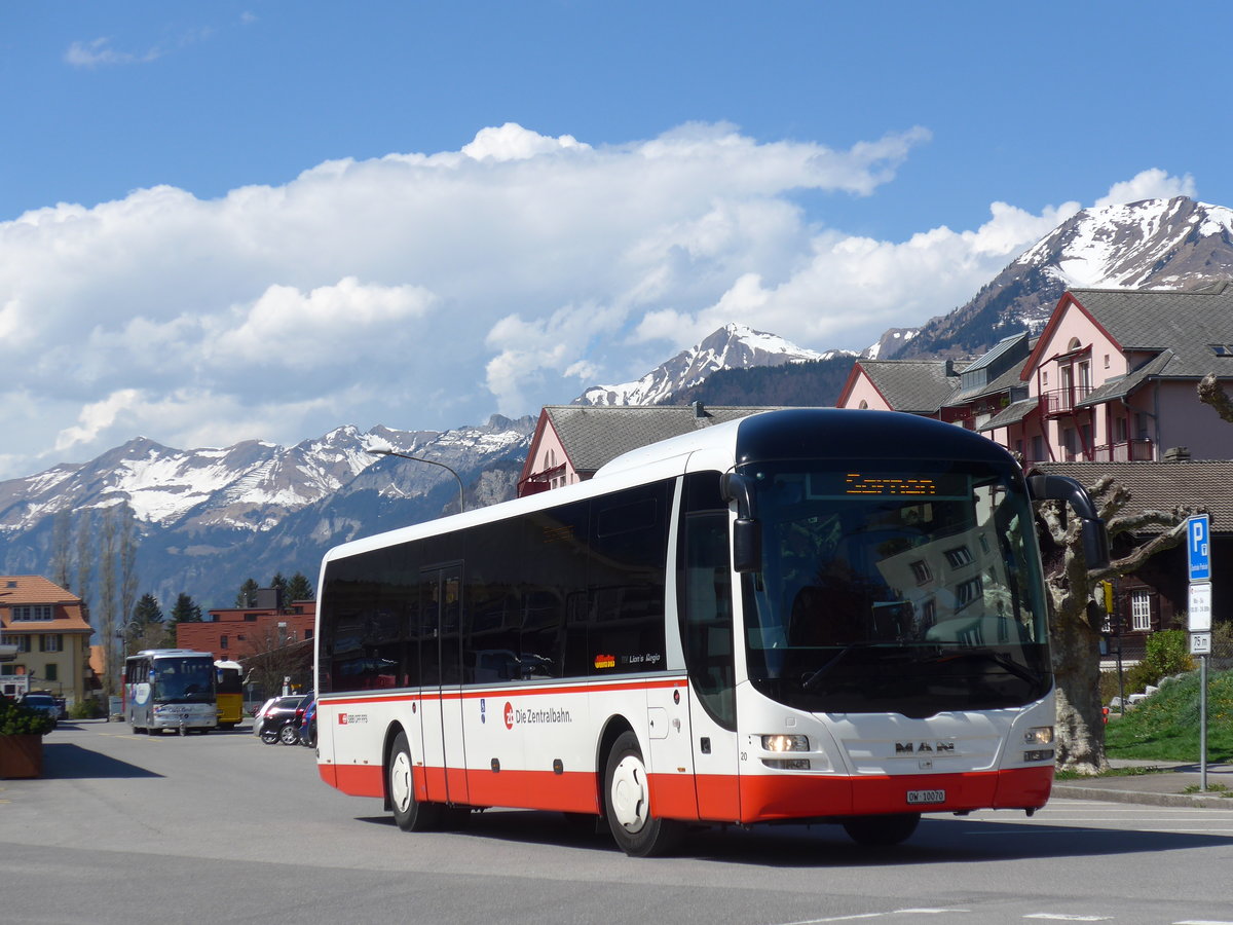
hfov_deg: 26.3
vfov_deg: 19.9
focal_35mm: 74
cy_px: 462
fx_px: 2636
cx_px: 616
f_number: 4.2
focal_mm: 15
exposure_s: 1/1300
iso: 80
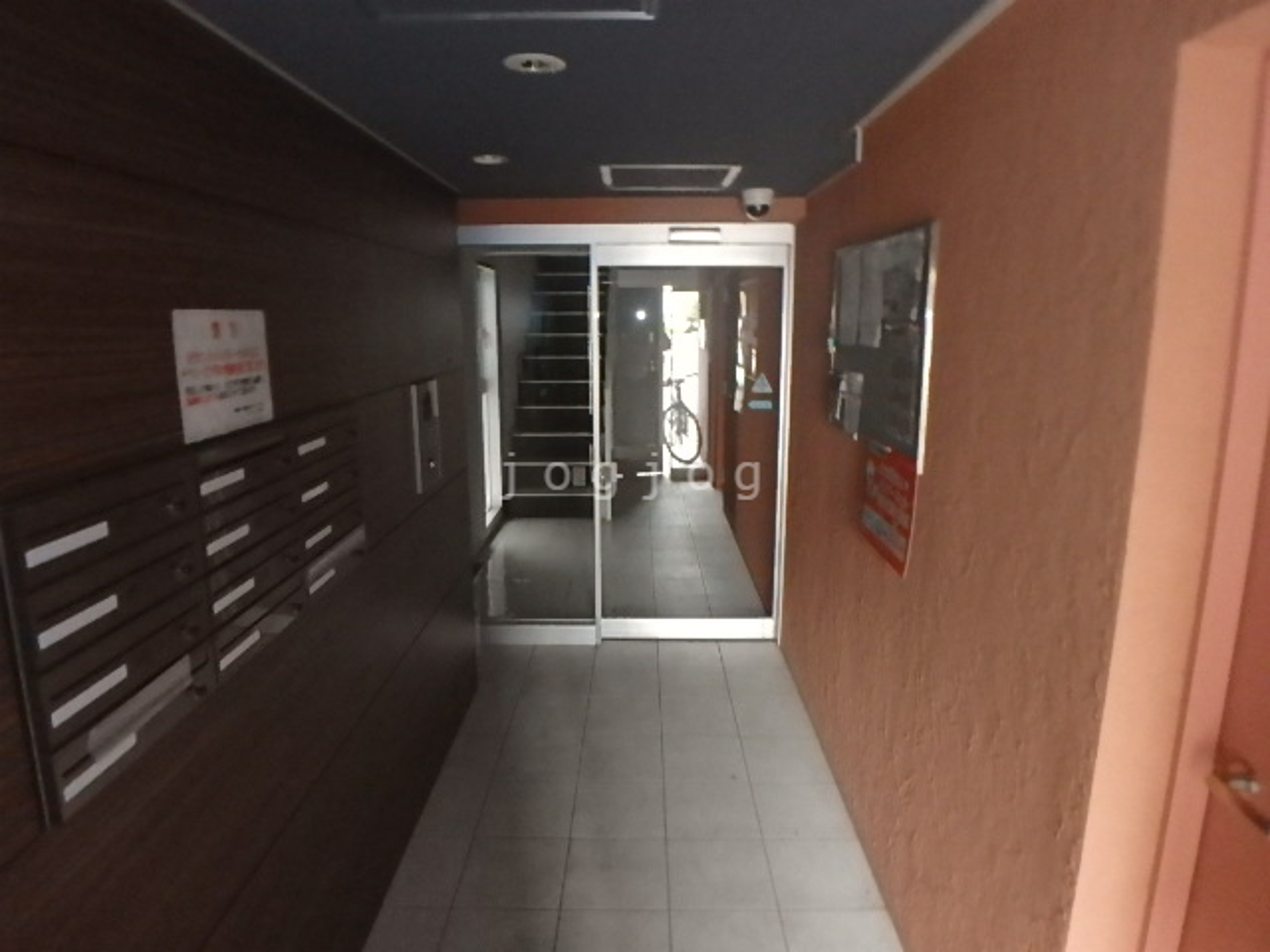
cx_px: 635
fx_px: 770
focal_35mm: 21
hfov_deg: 79.0
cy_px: 476
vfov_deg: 63.4
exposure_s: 1/15
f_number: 3.5
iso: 1600
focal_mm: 3.7
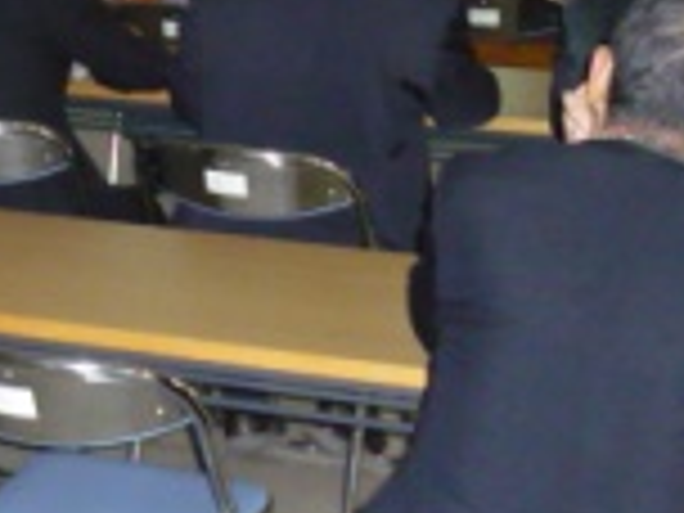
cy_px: -144
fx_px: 1917
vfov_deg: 14.6
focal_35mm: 97
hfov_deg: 20.1
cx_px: 202
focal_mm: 5.5
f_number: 2.8
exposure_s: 1/30
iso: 800
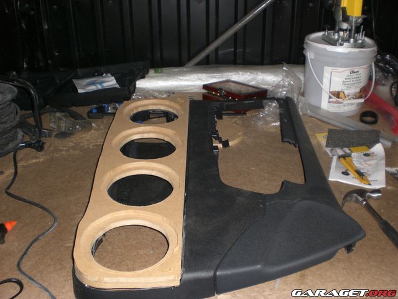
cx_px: 199
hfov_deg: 49.0
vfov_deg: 37.7
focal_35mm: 38
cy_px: 150
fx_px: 437
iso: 100
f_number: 3.1
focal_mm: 6.3
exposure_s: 1/60
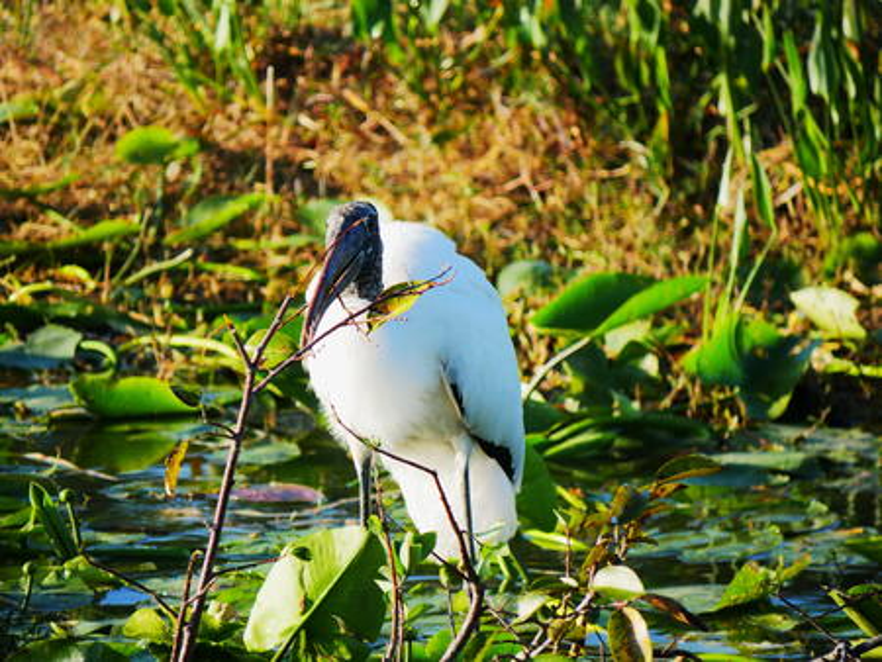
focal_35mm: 600
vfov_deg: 2.5
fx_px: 15296
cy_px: 331
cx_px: 441
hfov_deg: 3.3
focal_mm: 300
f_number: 5.6
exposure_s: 1/640
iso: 400
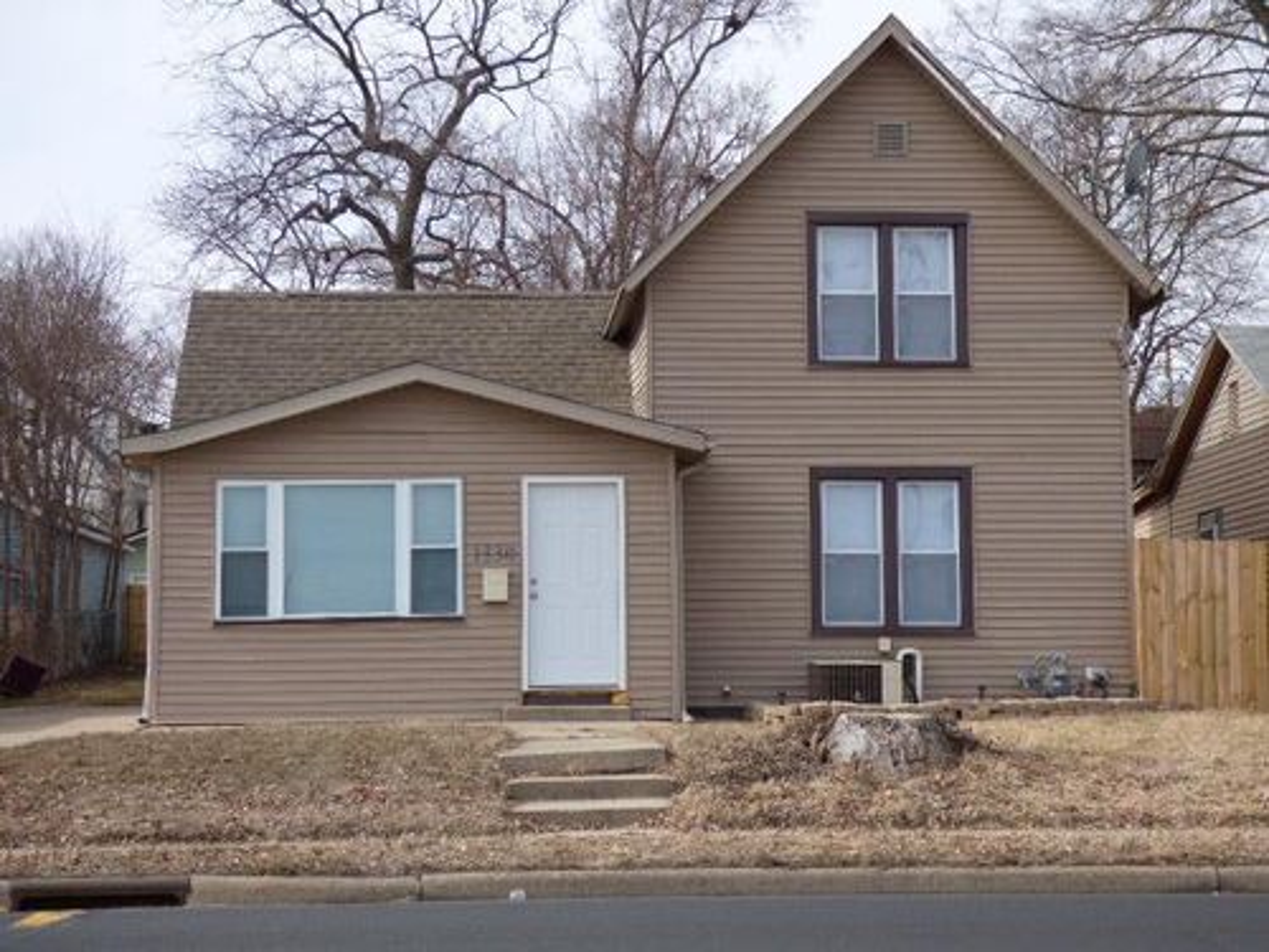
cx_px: 634
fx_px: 2310
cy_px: 476
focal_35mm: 63
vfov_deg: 23.3
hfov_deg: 30.7
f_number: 4.2
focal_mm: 11.21
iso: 100
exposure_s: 1/640
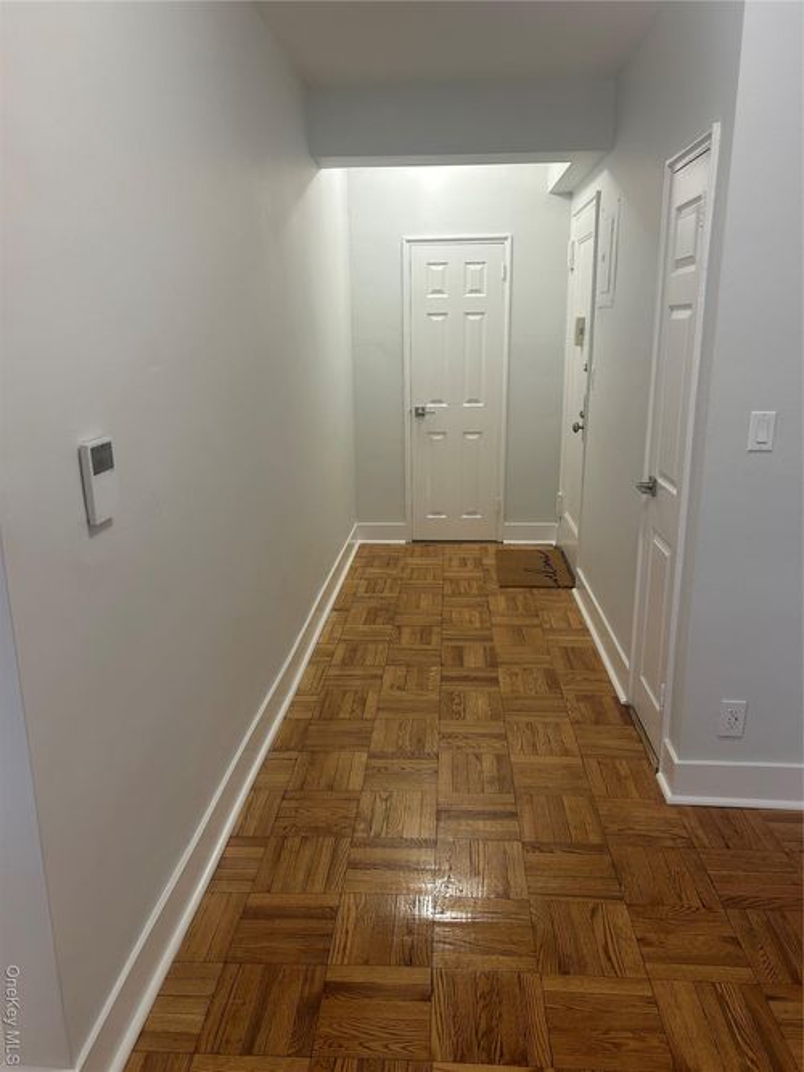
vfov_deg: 67.3
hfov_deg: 53.0
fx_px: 805
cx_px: 402
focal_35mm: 26
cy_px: 536
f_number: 1.5
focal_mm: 5.7
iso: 80
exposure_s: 1/60
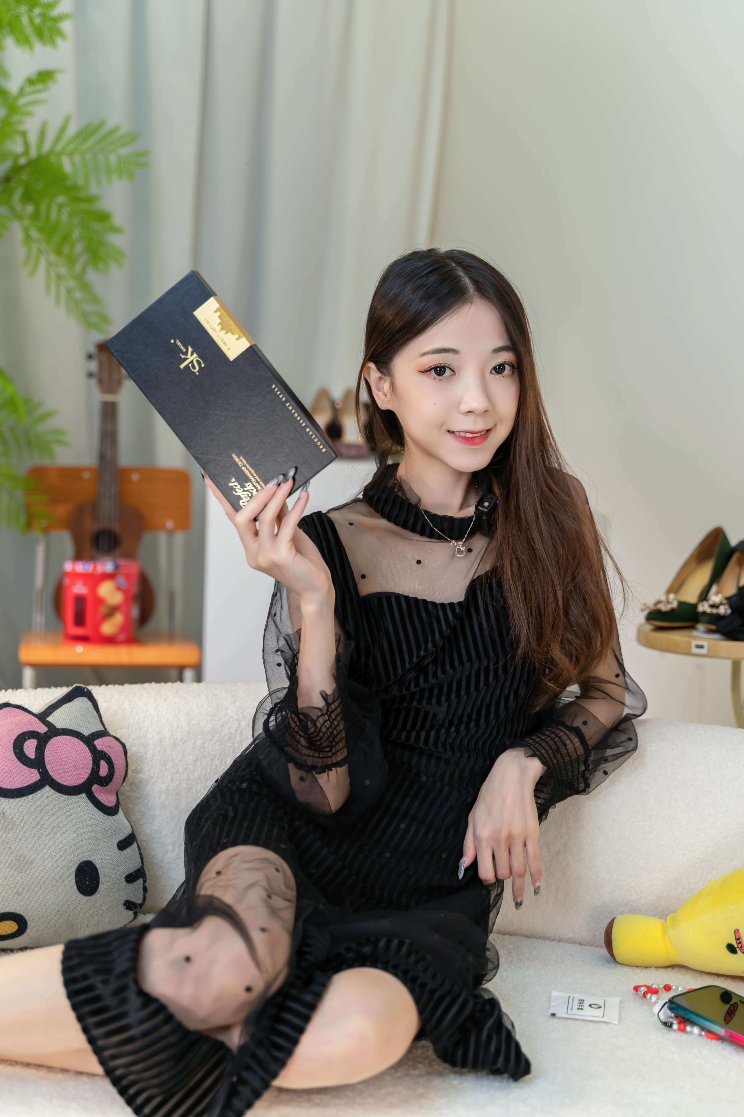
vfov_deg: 38.9
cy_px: 558
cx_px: 372
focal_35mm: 51
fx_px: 1581
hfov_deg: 26.5
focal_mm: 51
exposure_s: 1/160
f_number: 2.8
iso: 160
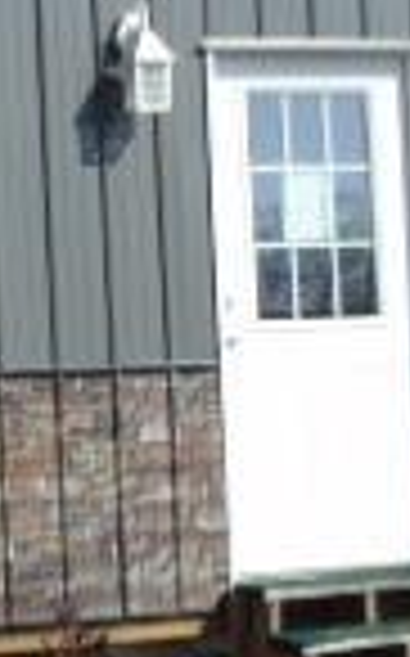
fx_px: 2741
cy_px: 320
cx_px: 99
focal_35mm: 153
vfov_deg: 13.7
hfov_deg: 8.5
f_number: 8.2
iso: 80
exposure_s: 1/250
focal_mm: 5.8
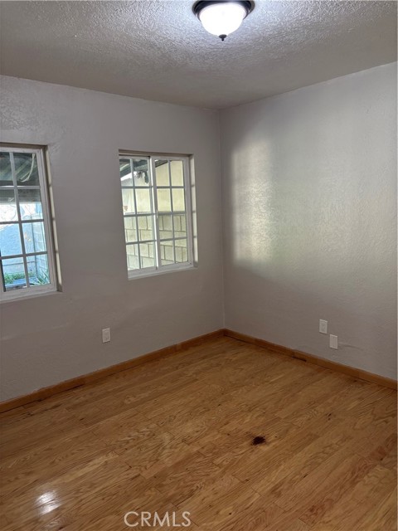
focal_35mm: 26
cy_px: 266
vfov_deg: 67.3
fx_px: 399
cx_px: 199
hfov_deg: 53.1
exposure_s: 1/60
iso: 125
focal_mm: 5.96
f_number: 1.6
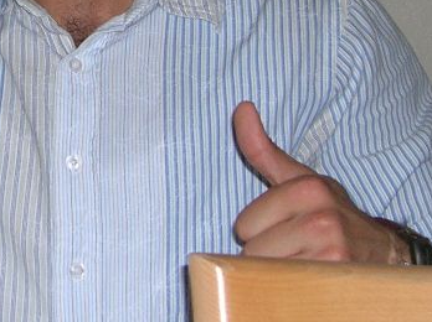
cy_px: -89
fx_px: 1844
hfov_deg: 13.2
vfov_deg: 9.8
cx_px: -5
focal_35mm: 148
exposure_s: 1/60.1
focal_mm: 7.5
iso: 50
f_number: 3.1
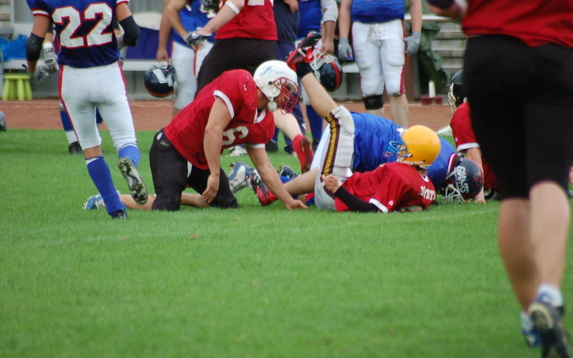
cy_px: 170
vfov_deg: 2.9
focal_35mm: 459
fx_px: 7167
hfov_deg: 4.6
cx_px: 286
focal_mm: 300
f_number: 5.6
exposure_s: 1/200
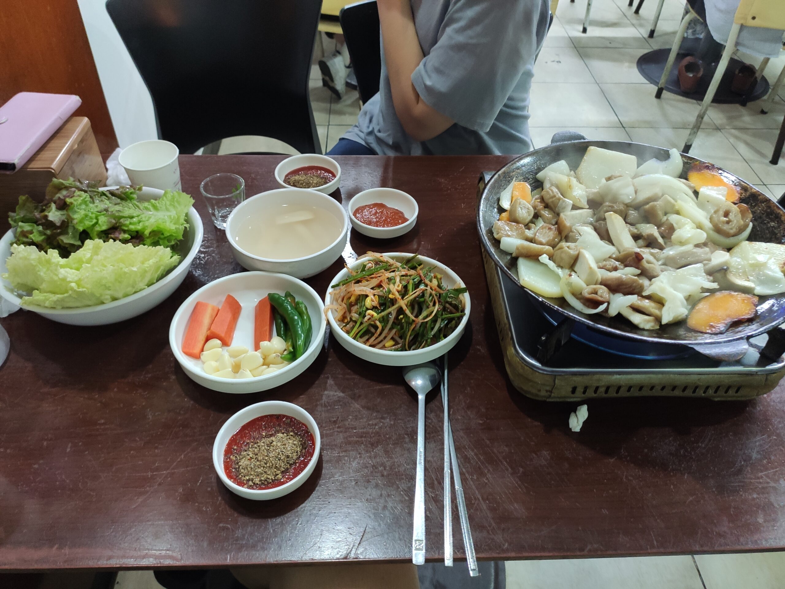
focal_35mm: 26
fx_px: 590
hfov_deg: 67.3
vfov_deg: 53.1
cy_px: 294
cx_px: 392
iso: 961
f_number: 1.75
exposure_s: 1/30
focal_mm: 4.77
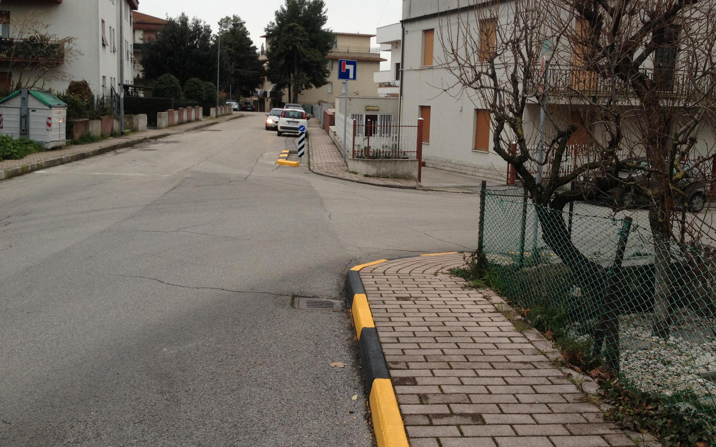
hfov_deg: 51.5
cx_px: 361
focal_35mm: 38
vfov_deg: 33.5
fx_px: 742
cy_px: 182
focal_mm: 4.28
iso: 50
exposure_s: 1/160
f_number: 2.4
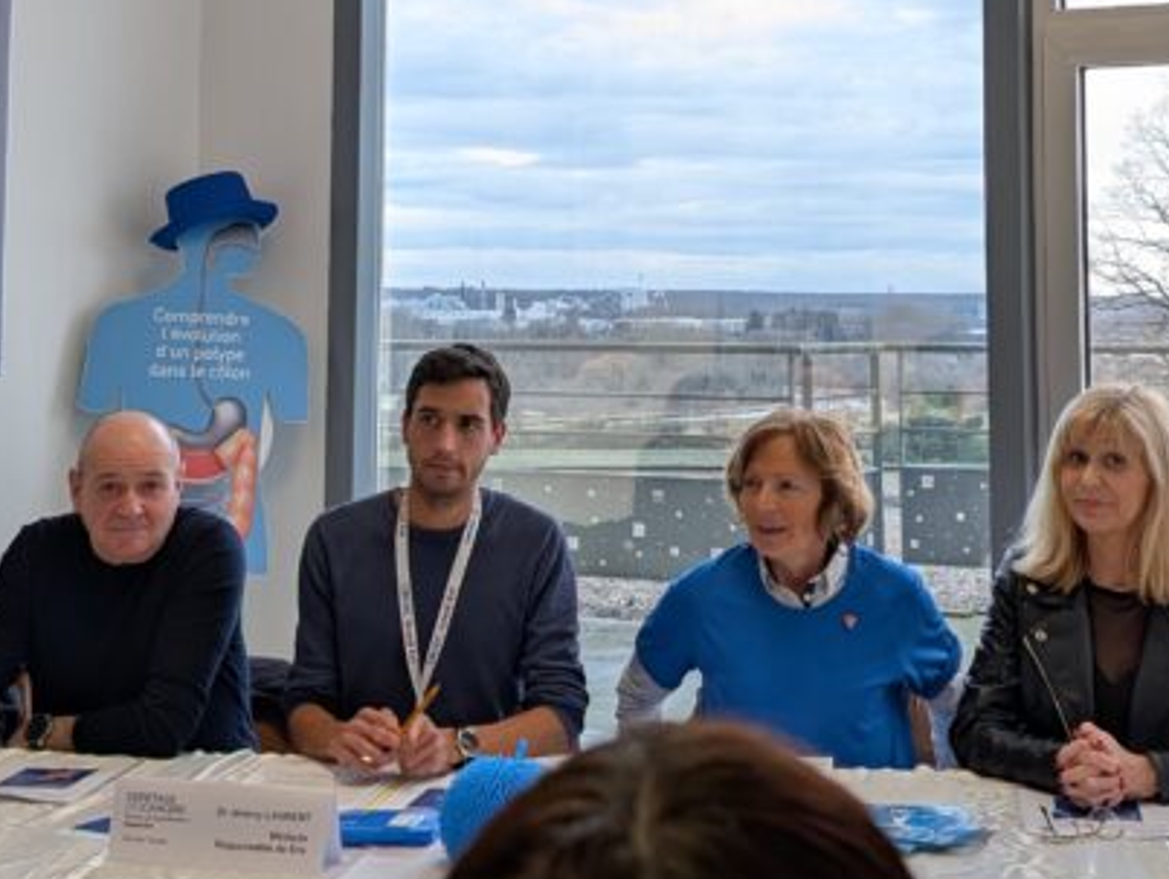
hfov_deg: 31.6
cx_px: 679
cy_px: 135
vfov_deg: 23.6
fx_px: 2062
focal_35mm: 61
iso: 19
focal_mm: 6.9
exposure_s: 1/101
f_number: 1.68
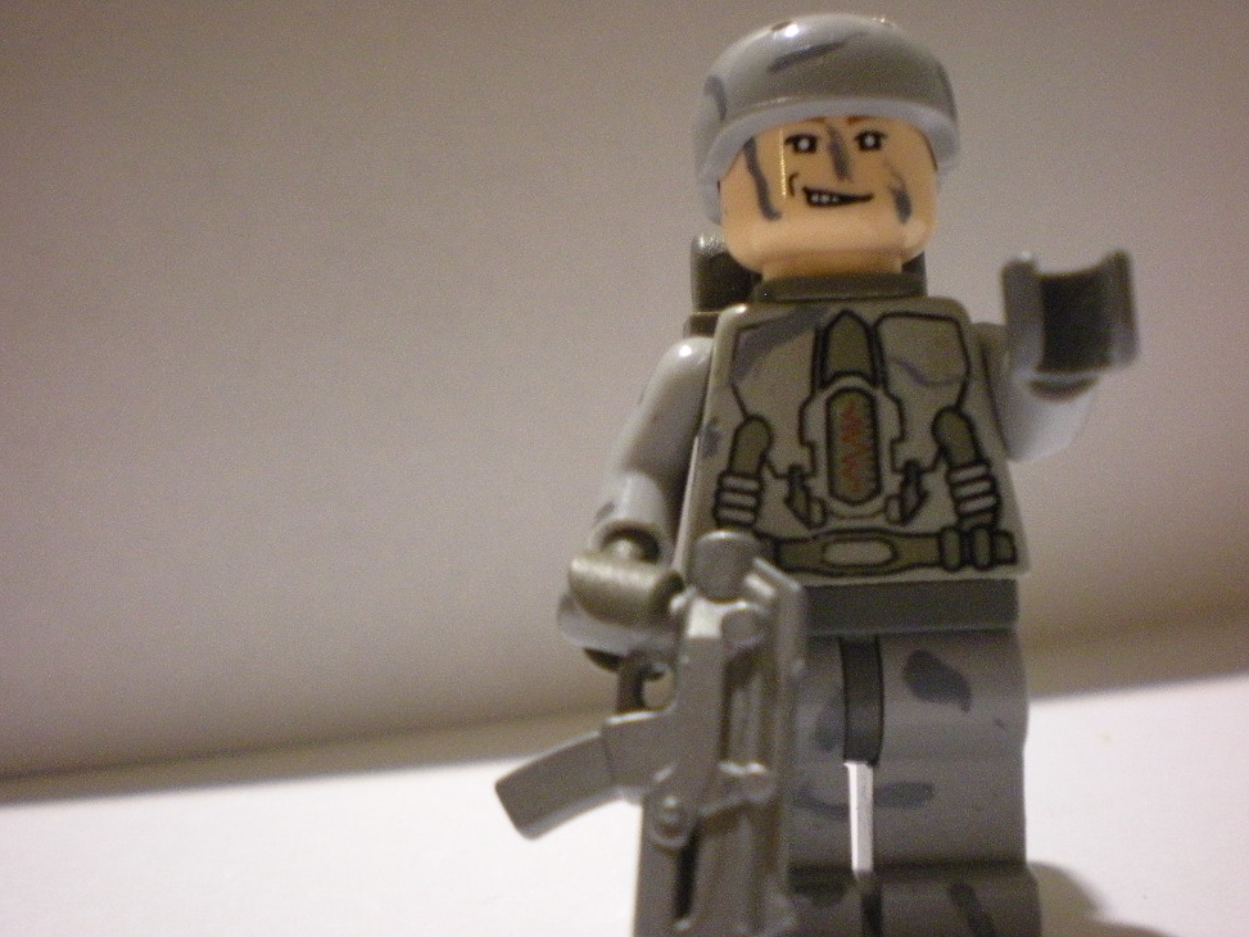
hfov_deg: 46.8
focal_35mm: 40
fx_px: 1443
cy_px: 468
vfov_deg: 36.0
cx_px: 601
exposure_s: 1/8
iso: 551
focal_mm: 6.3
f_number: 3.1
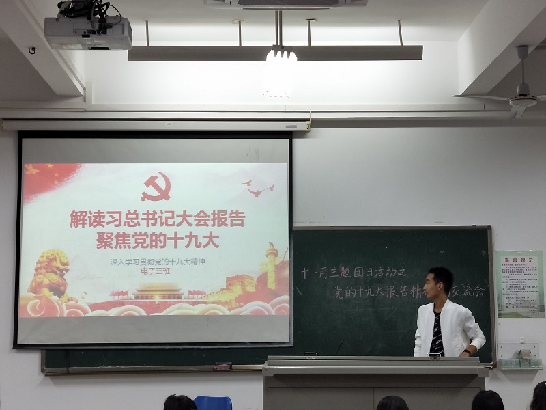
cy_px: 205
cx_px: 273
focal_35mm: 32
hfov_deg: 56.8
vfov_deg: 44.2
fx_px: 505
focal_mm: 5.47
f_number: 2.6
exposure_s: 1/50
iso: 162
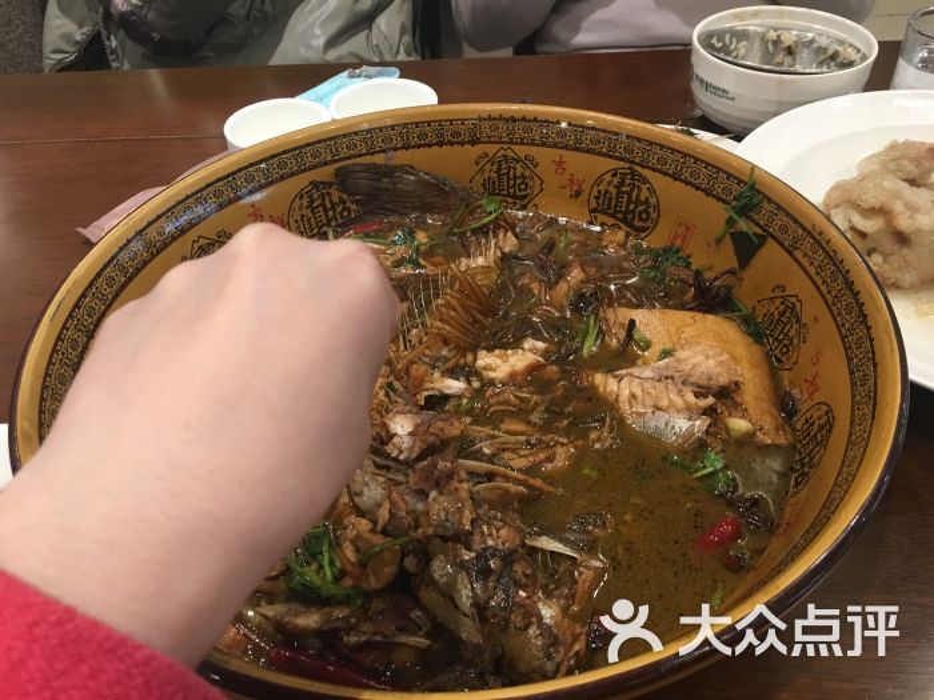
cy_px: 350
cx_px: 467
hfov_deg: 61.7
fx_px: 782
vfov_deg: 48.2
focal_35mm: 29
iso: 64
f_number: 2.2
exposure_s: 1/17
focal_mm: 4.15
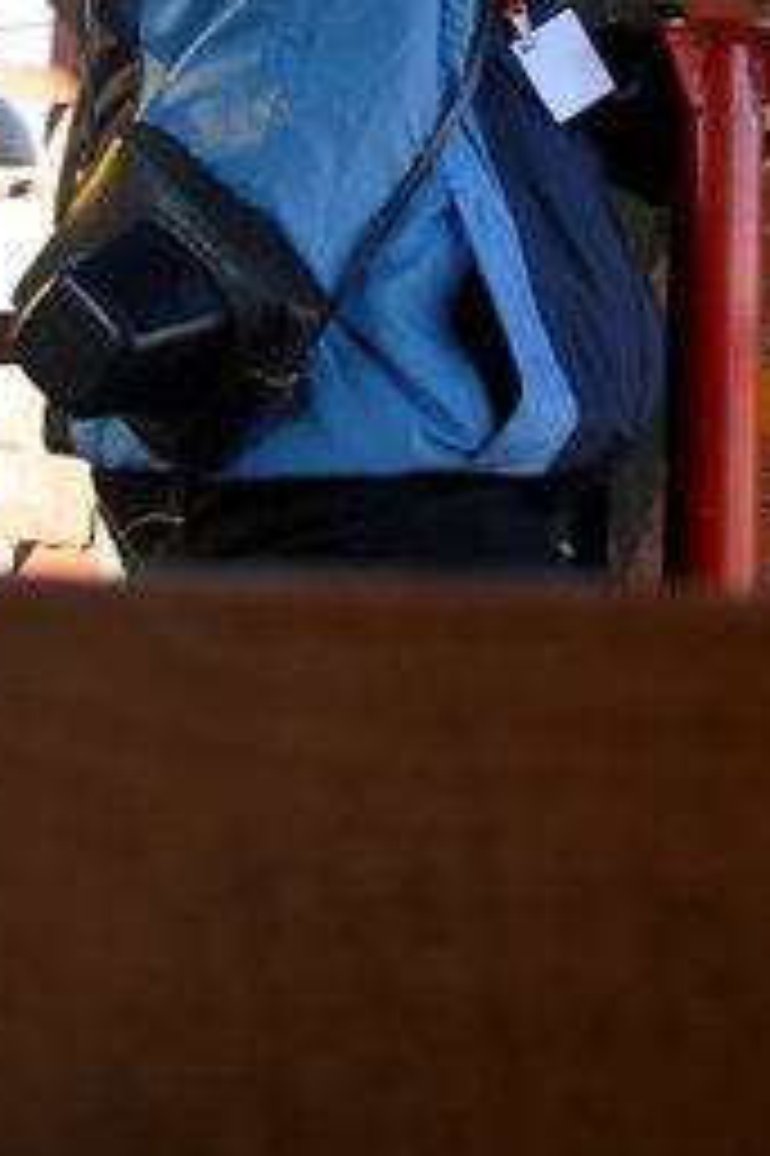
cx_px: 687
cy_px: 112
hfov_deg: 16.0
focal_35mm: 84
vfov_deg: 23.6
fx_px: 2698
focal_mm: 24
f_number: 5.6
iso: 200
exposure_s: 1/125
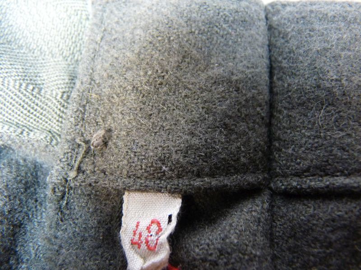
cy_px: 135
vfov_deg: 51.4
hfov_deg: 65.3
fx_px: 282
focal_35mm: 27
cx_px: 180
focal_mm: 4.8
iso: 400
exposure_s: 1/10
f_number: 2.8
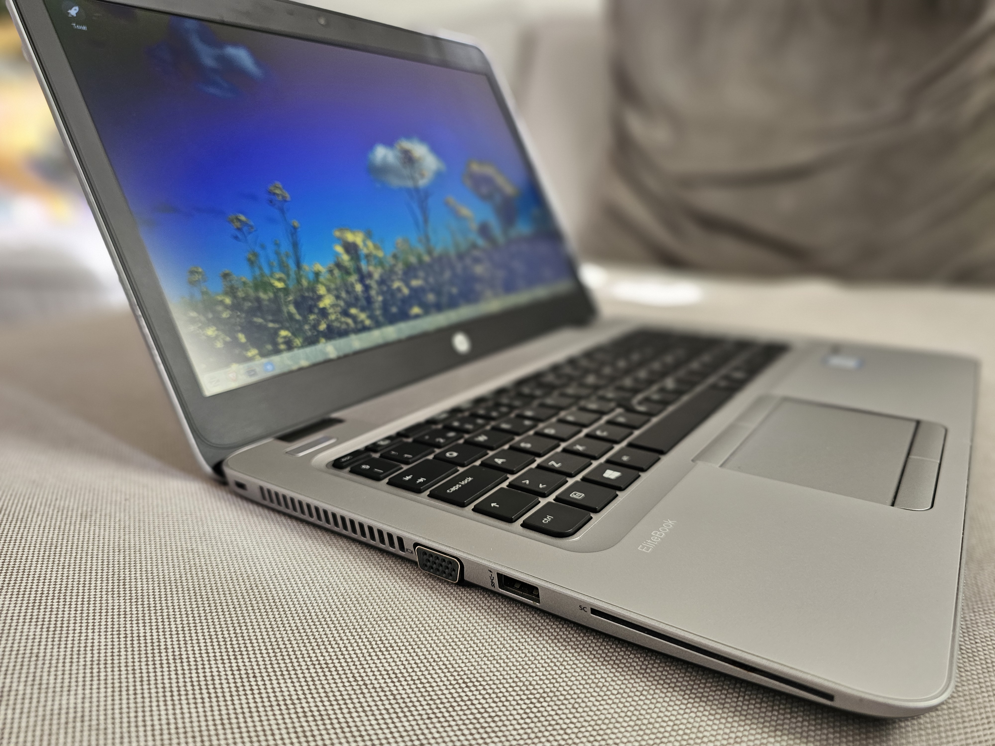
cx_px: 498
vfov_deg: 58.9
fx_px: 661
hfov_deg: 73.9
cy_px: 373
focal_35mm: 23
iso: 125
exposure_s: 1/100
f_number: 1.7
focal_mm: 6.3
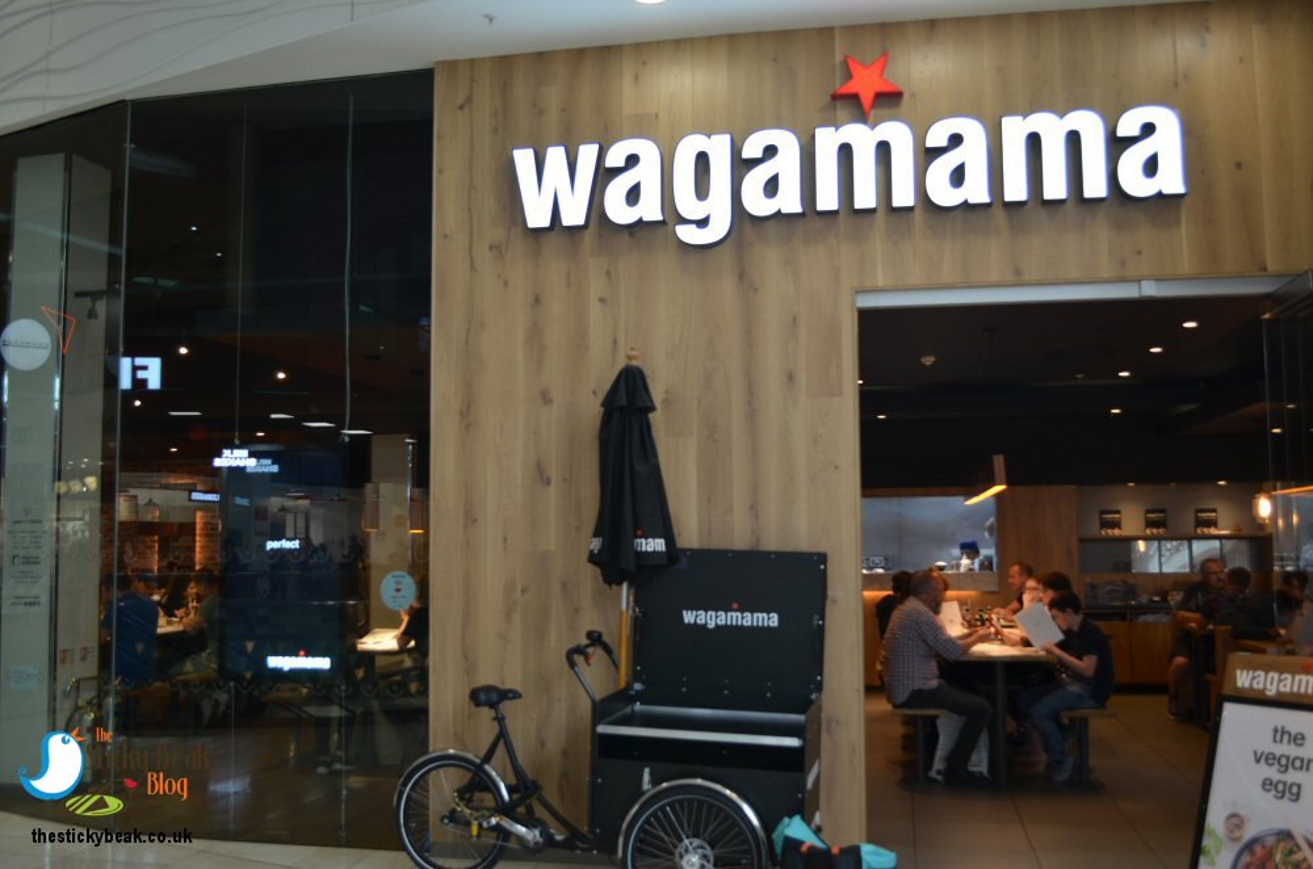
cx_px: 656
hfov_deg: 57.3
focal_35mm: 33
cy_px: 434
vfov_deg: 39.8
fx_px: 1201
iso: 400
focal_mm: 22
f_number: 4
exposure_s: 1/60
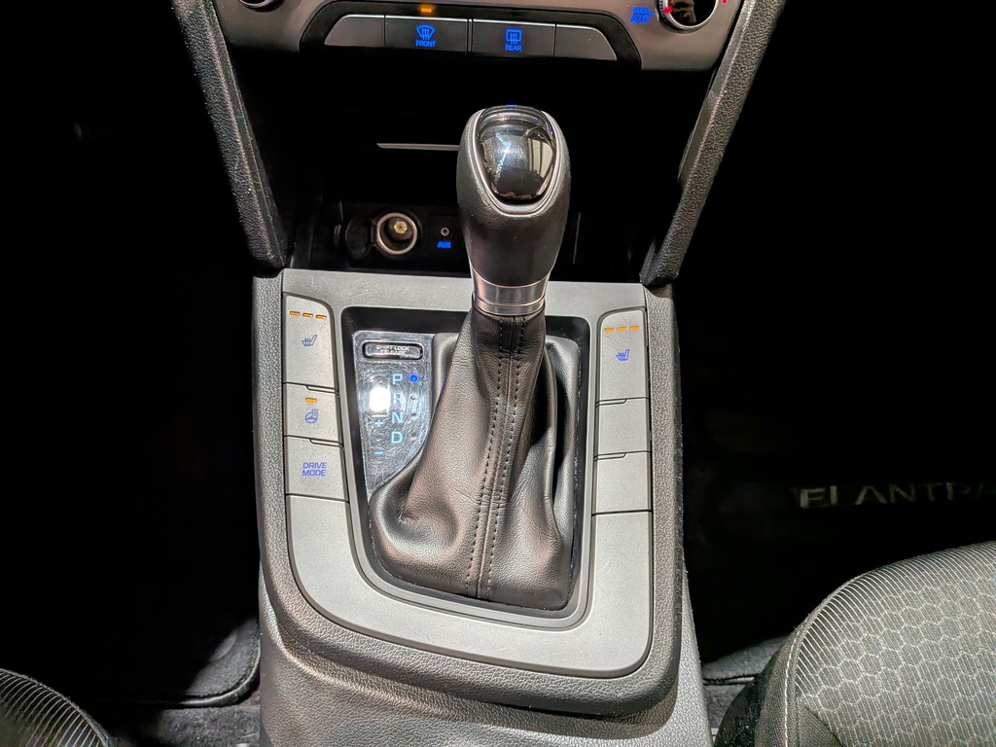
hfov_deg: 71.6
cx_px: 498
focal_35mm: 24
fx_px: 691
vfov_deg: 56.8
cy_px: 374
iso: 25
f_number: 1.7
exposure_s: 1/107
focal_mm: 4.53
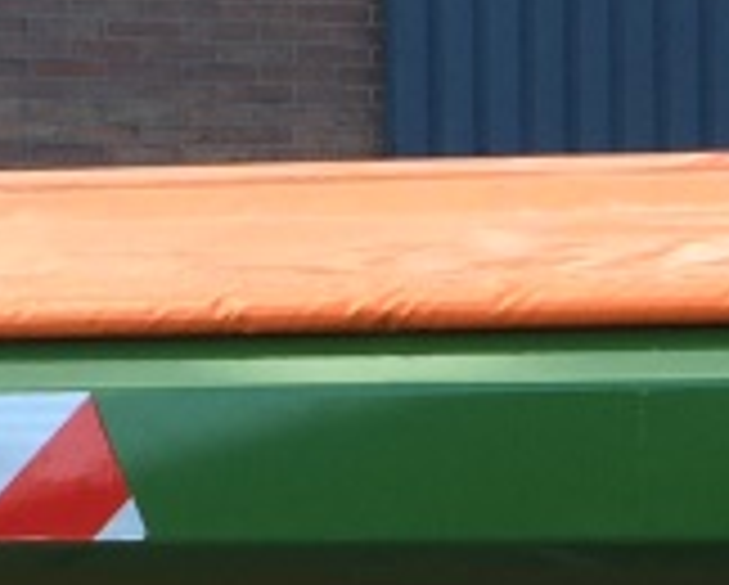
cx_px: 1188
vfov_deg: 8.6
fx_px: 3867
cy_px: 702
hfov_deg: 10.3
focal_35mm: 179
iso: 32
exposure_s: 1/391
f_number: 2.2
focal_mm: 4.15
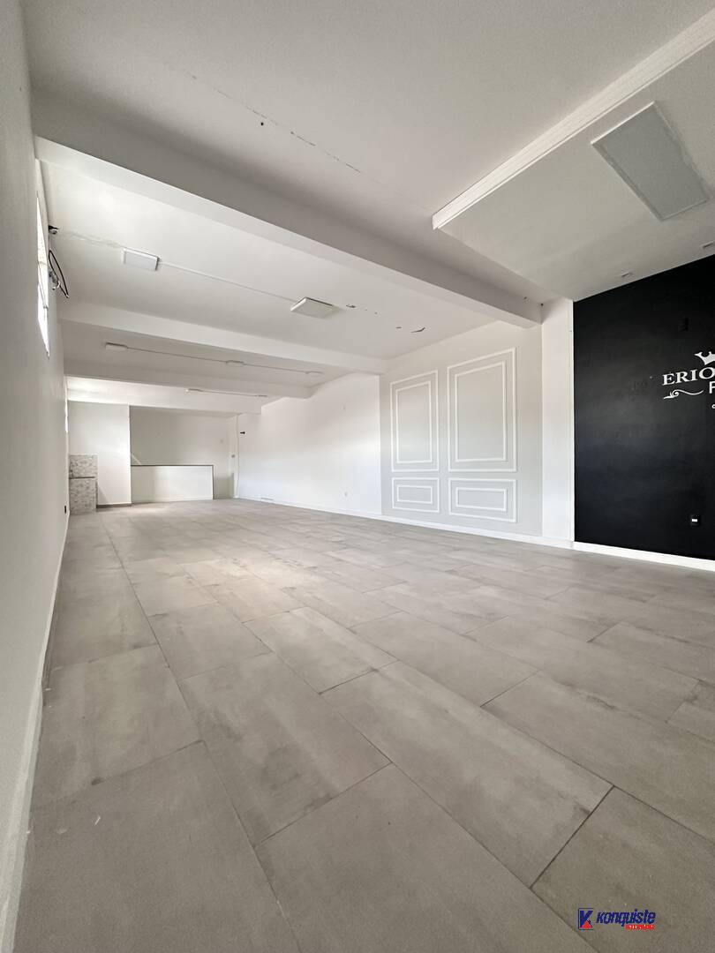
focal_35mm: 14
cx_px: 358
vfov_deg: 102.1
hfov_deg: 85.7
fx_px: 386
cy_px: 476
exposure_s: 1/60
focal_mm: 2.22
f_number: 2.2
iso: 500
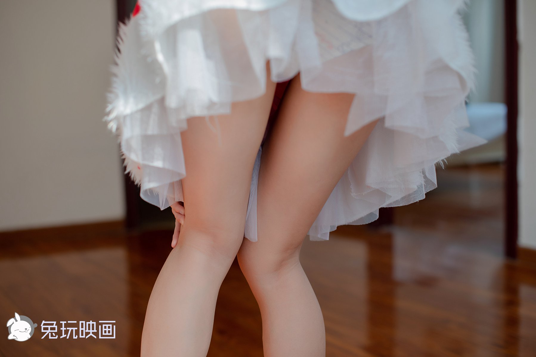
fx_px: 745
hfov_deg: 39.6
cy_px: 178
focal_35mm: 50
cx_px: 268
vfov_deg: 27.0
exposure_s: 1/200
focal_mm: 50
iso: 100
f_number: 2.5
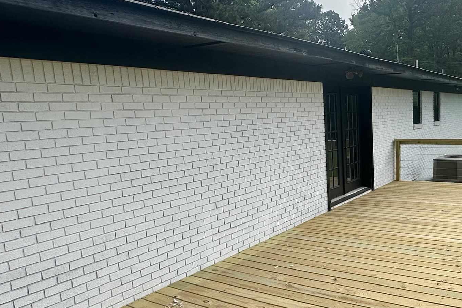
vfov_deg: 39.9
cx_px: 309
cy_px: 173
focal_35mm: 33
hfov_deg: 56.0
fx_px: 424
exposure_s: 1/1103
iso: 40
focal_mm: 2.22
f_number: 2.2
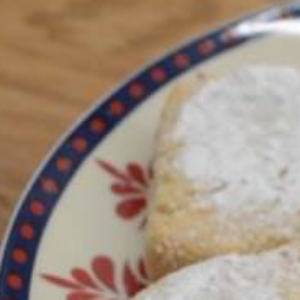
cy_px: 264
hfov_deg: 11.1
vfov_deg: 11.6
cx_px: 479
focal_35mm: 150
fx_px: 1471
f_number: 4.5
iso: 640
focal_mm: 28
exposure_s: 1/60
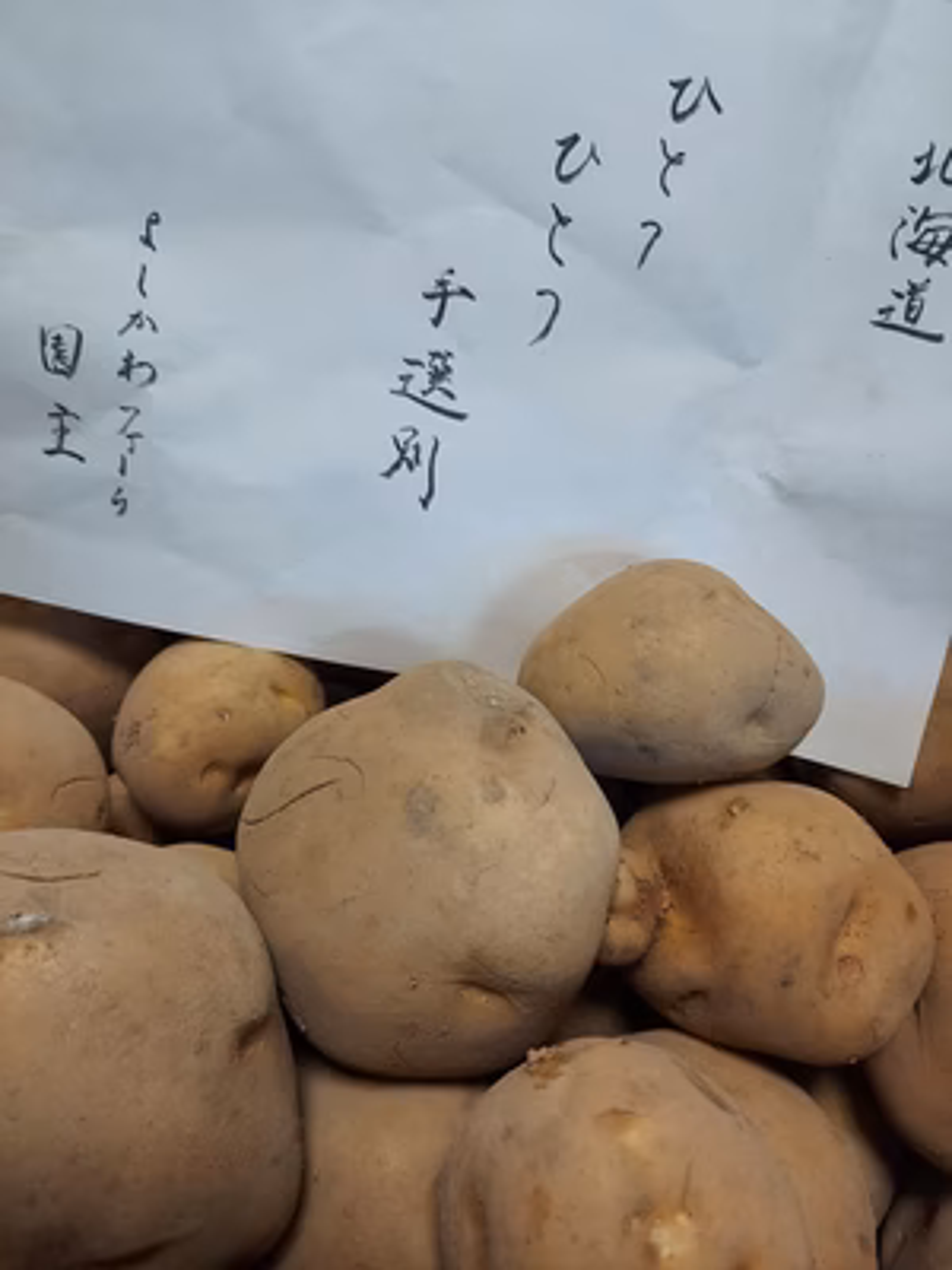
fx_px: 917
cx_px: 476
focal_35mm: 25
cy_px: 635
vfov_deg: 69.4
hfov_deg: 54.9
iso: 320
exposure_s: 1/50
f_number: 2
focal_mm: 4.6
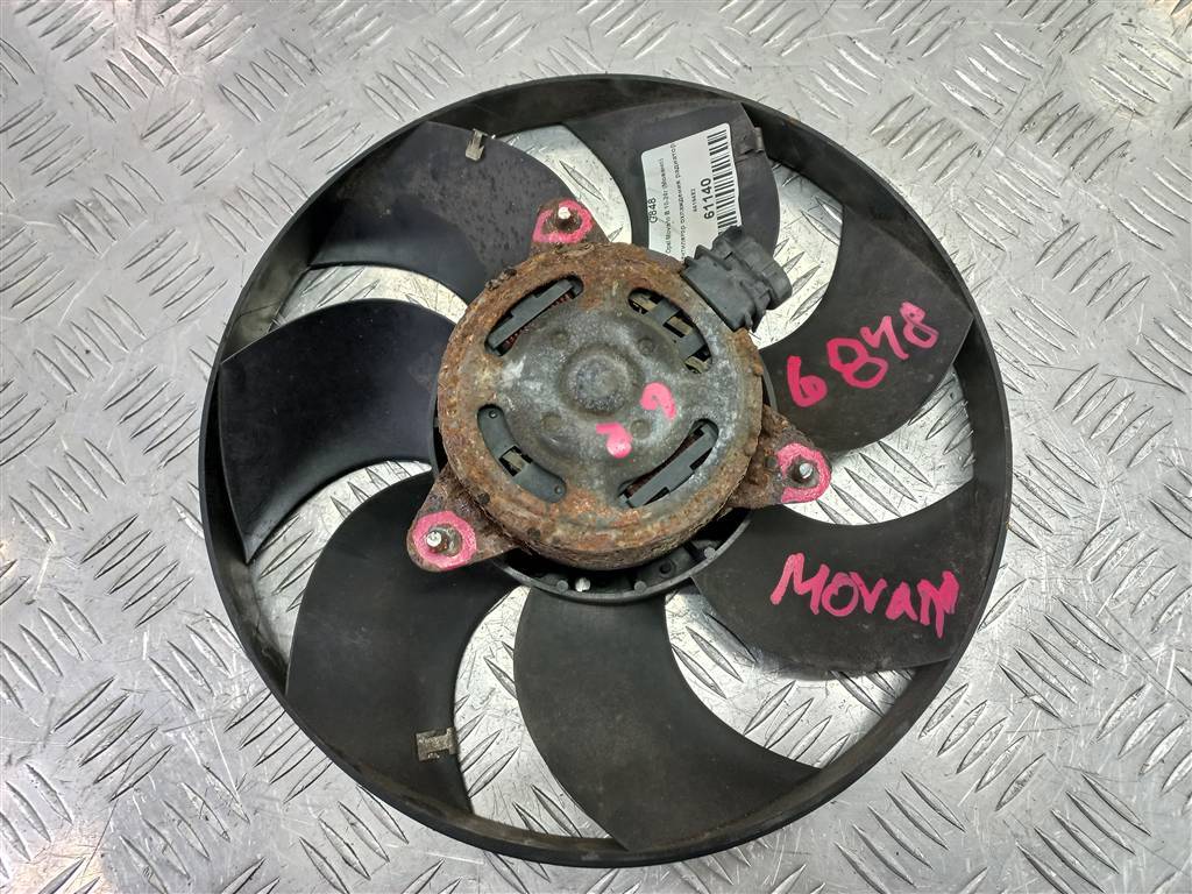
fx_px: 861
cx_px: 596
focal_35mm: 25
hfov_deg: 69.4
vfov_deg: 54.9
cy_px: 447
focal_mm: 4.6
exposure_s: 1/50
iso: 100
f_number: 1.8
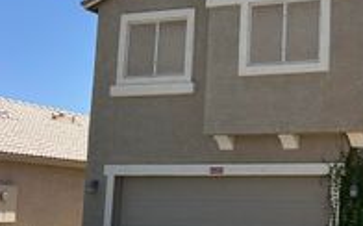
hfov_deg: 28.7
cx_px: 398
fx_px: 642
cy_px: 142
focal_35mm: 65
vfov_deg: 19.9
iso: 80
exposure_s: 1/5000
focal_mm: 6.86
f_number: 1.78
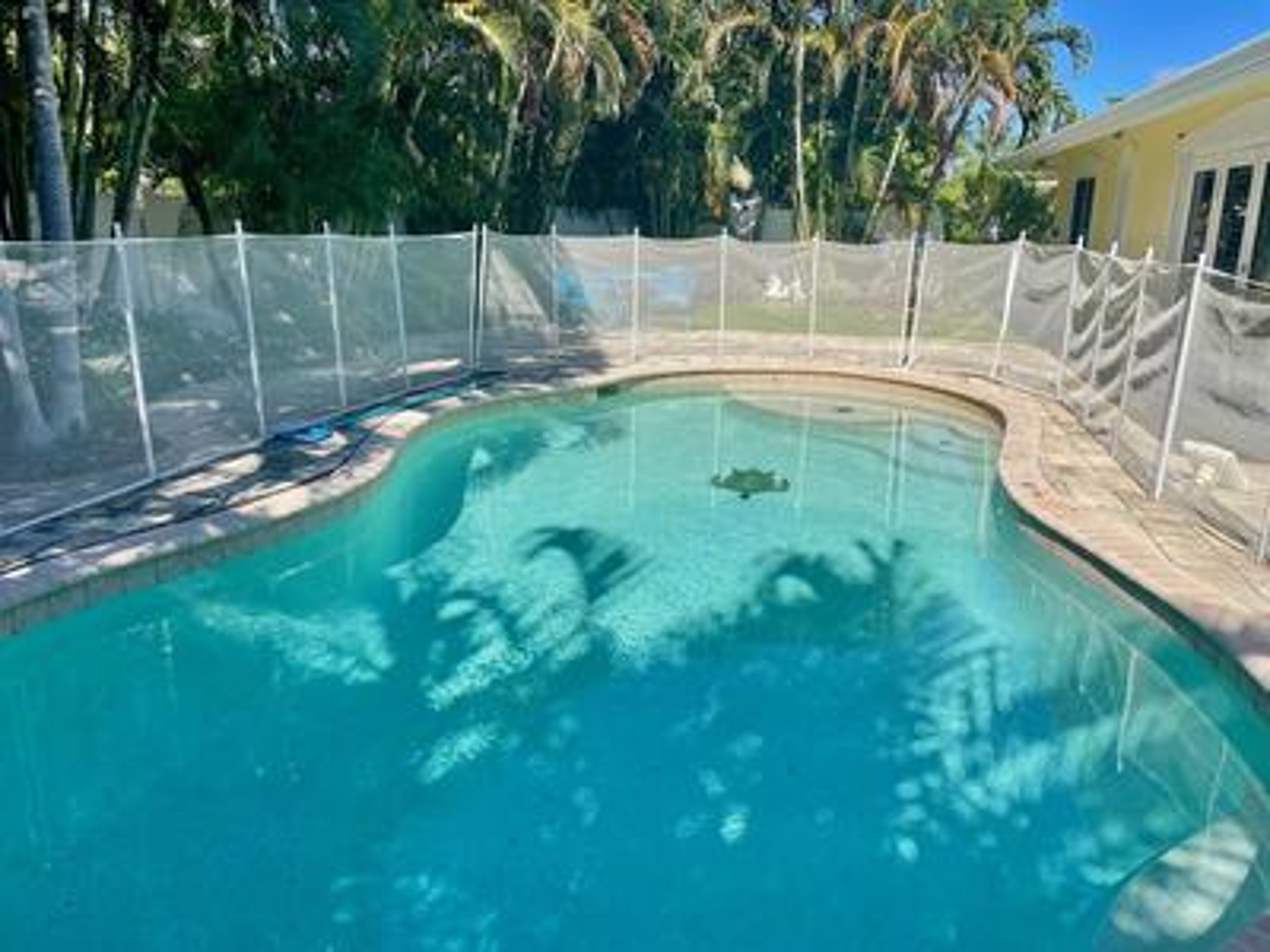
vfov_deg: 53.1
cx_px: 635
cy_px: 476
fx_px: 954
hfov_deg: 67.3
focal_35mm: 26
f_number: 1.6
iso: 32
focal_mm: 4.2
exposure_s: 1/3509
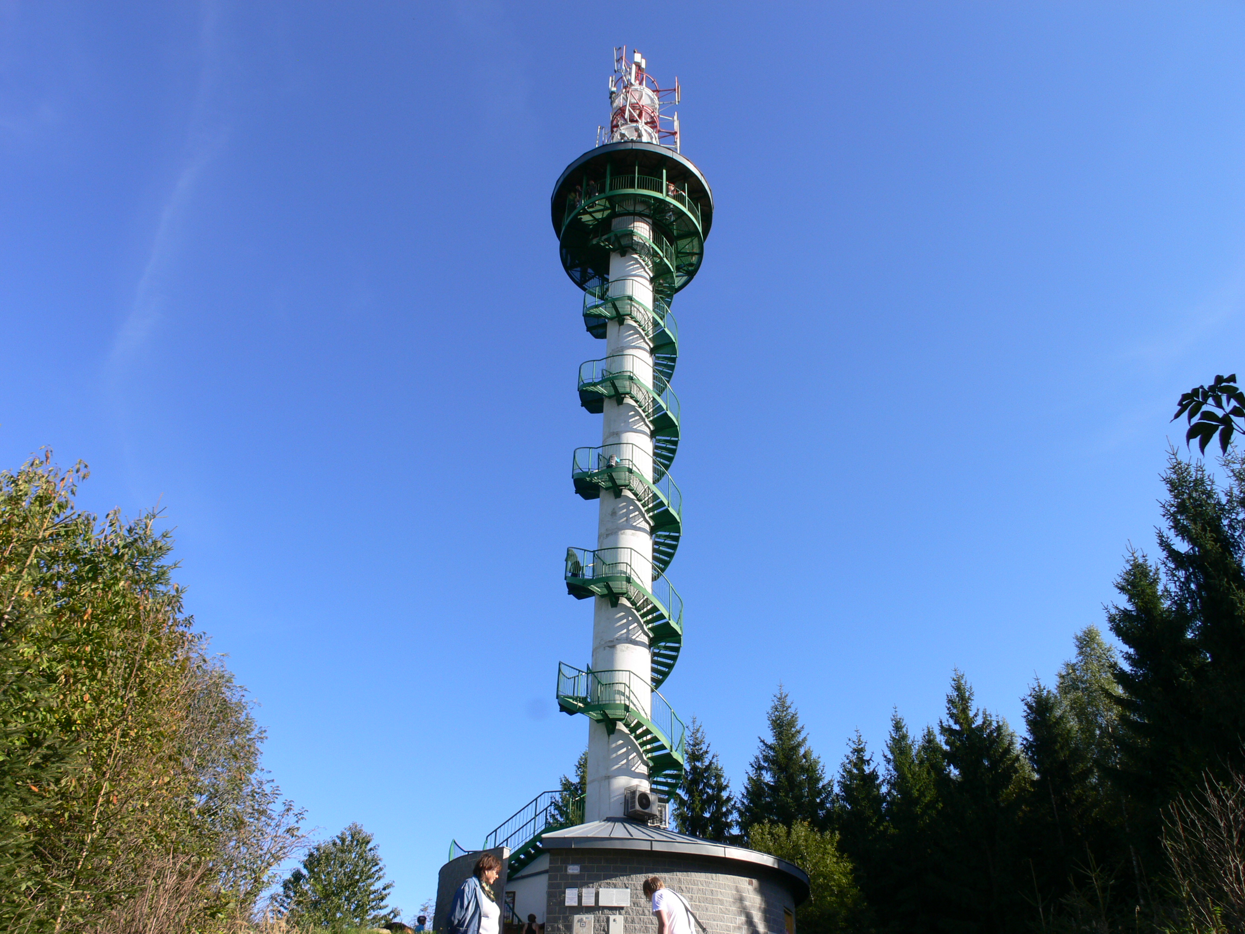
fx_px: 1259
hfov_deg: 52.6
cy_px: 467
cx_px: 622
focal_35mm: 35
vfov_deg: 40.7
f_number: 5.6
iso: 80
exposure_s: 1/200
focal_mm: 7.4
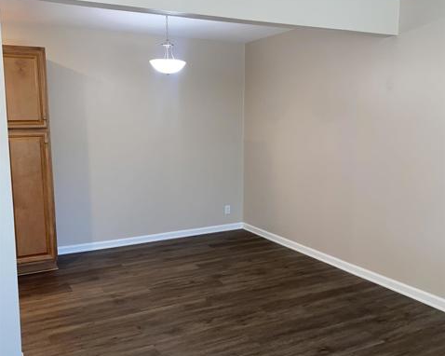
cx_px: 222
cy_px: 187
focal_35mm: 34
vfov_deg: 43.3
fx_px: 448
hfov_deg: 52.9
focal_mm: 4.25
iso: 32
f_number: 1.8
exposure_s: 1/36
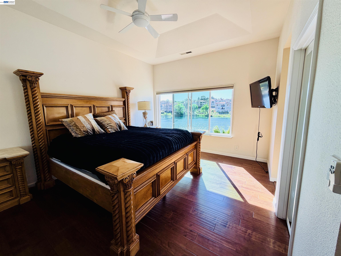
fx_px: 138
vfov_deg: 85.7
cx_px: 170
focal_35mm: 14
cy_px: 128
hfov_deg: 102.1
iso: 50
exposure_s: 1/121
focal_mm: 2.22
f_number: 2.2
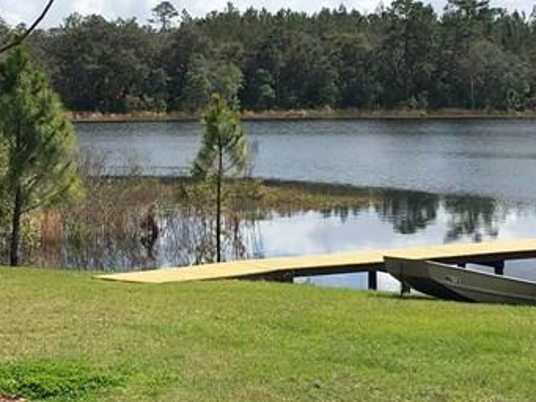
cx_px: 280
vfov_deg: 17.4
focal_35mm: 84
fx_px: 1301
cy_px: 49
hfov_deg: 23.3
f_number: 1.8
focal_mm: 3.99
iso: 25
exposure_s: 1/4000
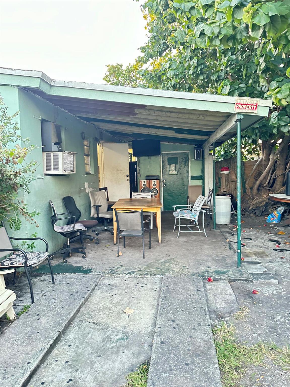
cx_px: 145
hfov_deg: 56.8
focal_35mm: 24
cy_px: 194
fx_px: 268
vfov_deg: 71.6
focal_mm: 6.86
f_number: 1.78
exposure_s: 1/60
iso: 640
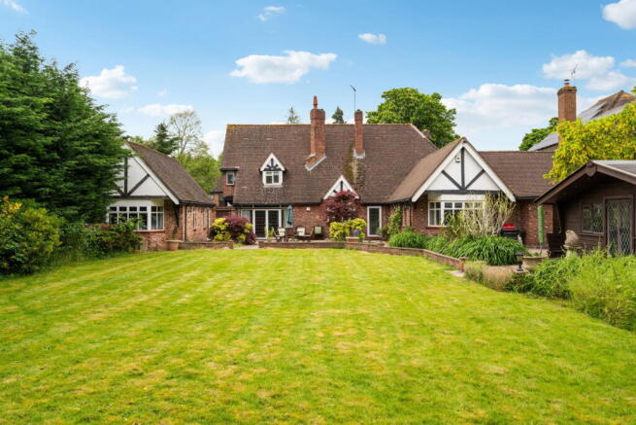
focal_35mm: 28
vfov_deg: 46.4
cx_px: 318
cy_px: 212
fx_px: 495
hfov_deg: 65.5
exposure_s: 1/160
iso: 100
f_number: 8
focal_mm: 28
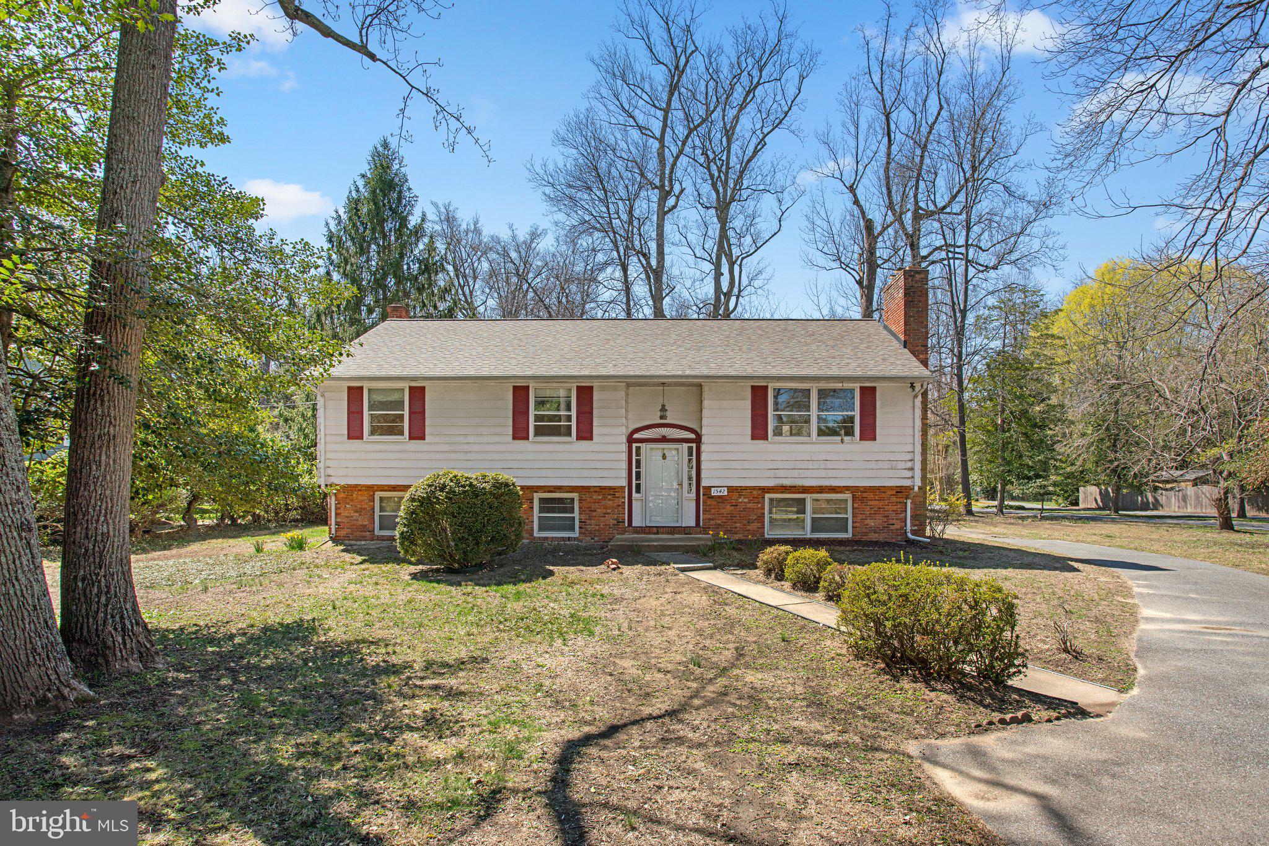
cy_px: 423
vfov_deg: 70.5
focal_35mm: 17
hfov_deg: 93.3
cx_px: 634
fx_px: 599
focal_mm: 17
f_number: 9.5
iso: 400
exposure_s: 1/350
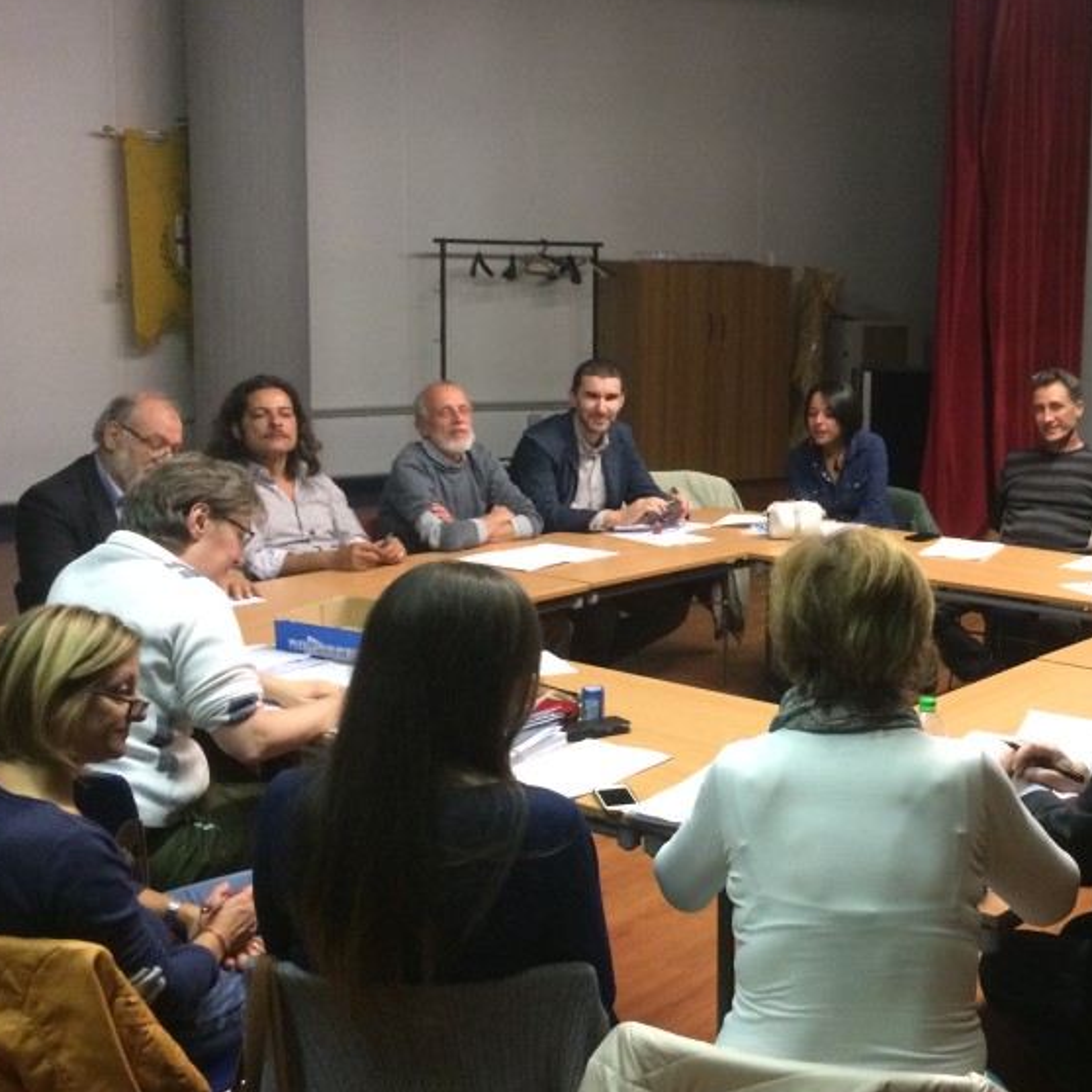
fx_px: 1677
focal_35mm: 47
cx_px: 883
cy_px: 470
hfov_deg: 34.9
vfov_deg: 36.0
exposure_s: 1/33
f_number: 2.2
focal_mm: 4.15
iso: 320
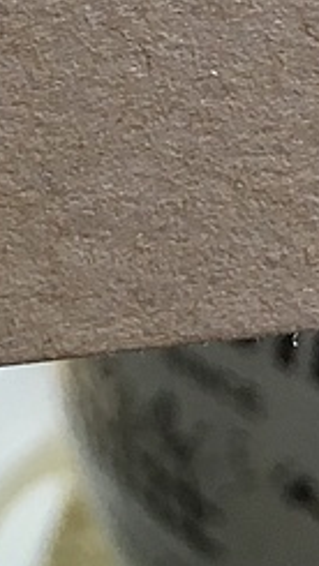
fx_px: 2479
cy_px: -263
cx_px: -331
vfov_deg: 12.4
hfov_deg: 7.1
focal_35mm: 165
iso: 40
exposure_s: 1/33
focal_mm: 4.15
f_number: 2.2
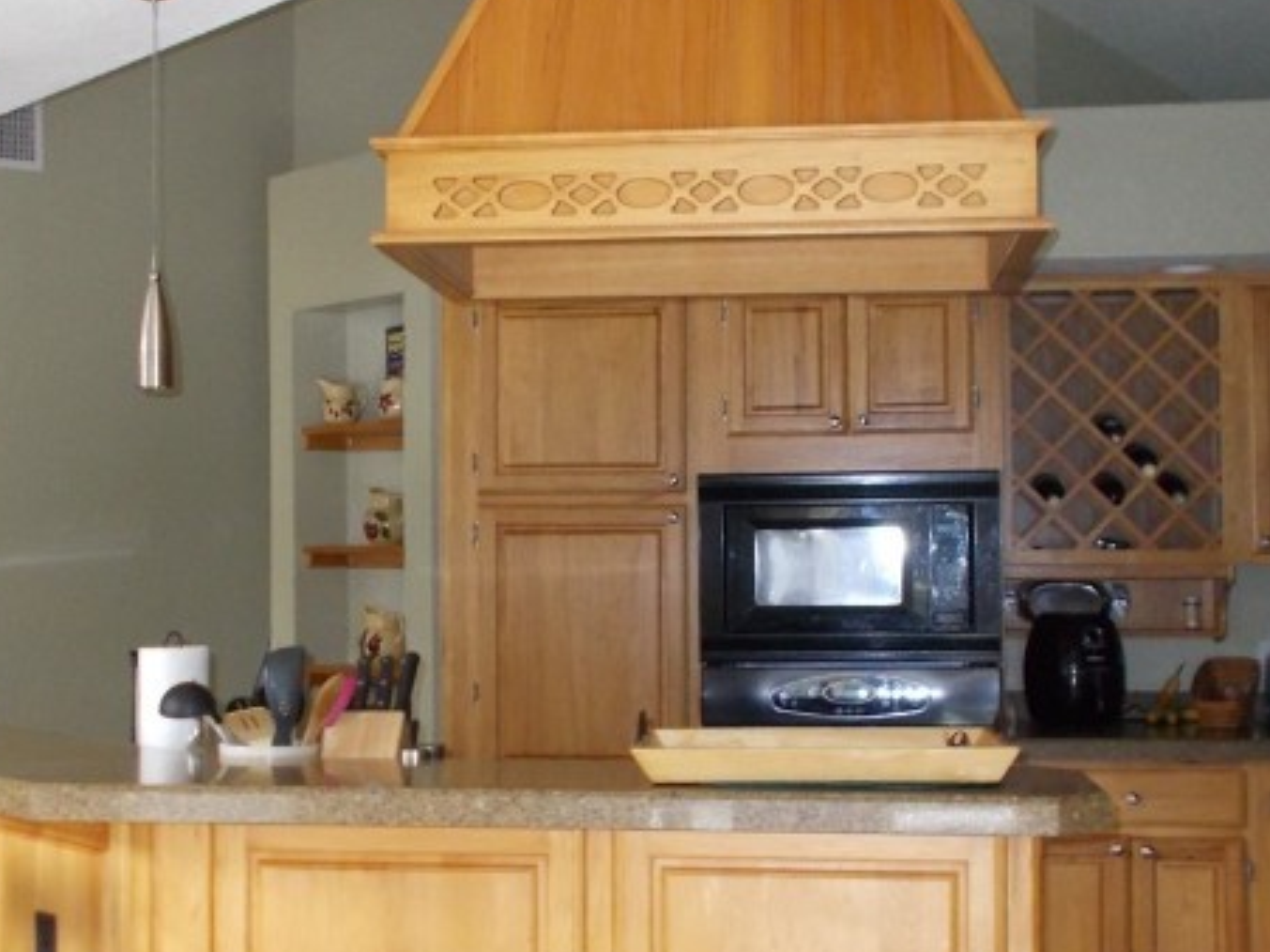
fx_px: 2164
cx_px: 504
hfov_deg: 32.6
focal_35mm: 59
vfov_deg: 24.8
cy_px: 499
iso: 250
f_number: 3.2
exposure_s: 1/25
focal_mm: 4.6
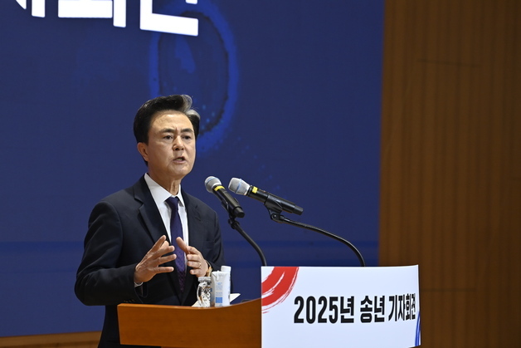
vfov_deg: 6.9
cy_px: 174
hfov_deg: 10.3
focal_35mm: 200
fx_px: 2895
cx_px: 260
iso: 1250
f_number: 5
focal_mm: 200
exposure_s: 1/250
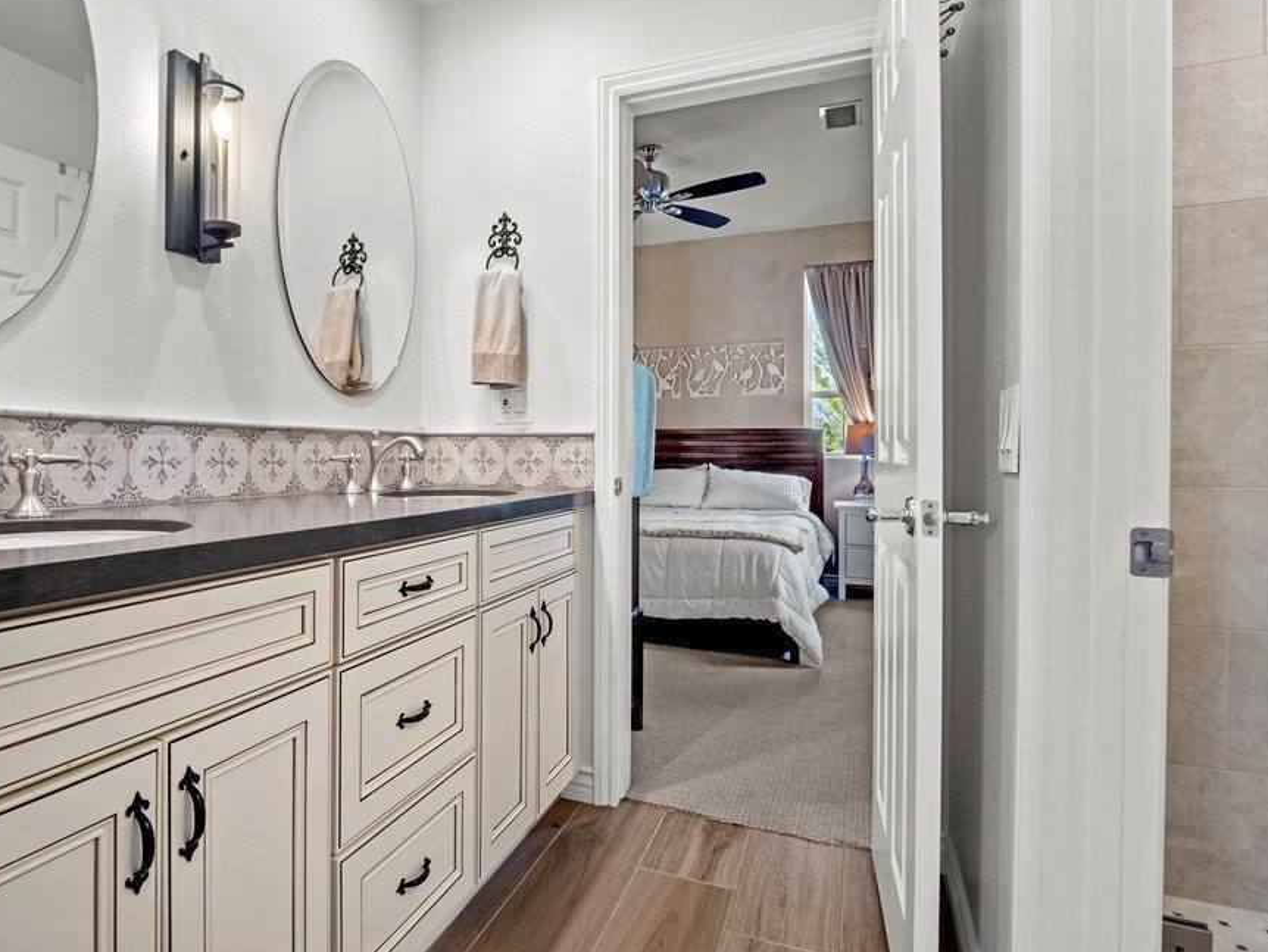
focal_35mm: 19
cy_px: 484
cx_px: 525
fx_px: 696
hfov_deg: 83.9
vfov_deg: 68.7
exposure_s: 1/1.67
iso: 200
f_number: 8
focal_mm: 8
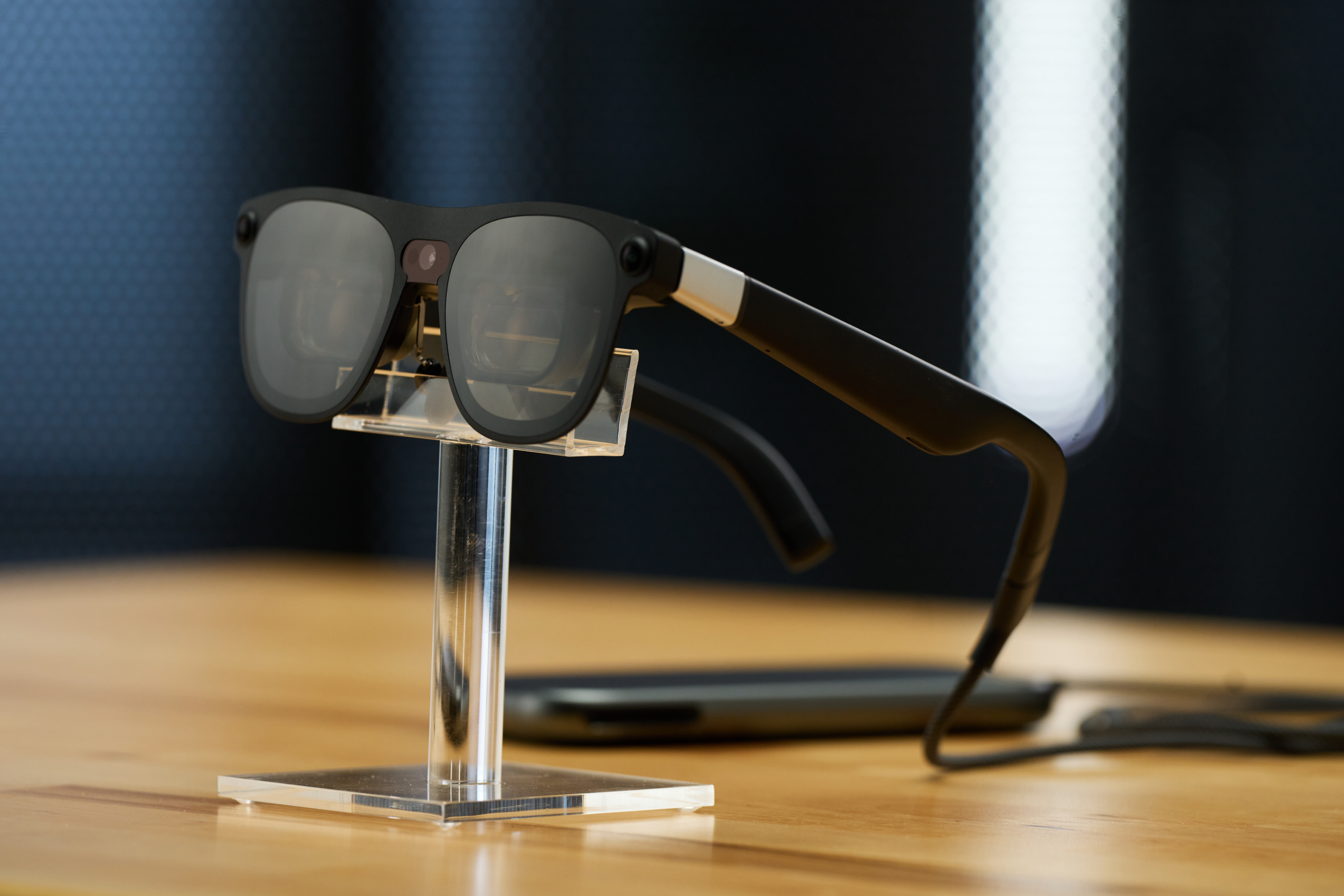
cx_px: 672
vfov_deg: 6.9
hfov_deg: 10.3
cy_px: 448
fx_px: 7467
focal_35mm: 200
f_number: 5.6
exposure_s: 1/160
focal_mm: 200
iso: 800
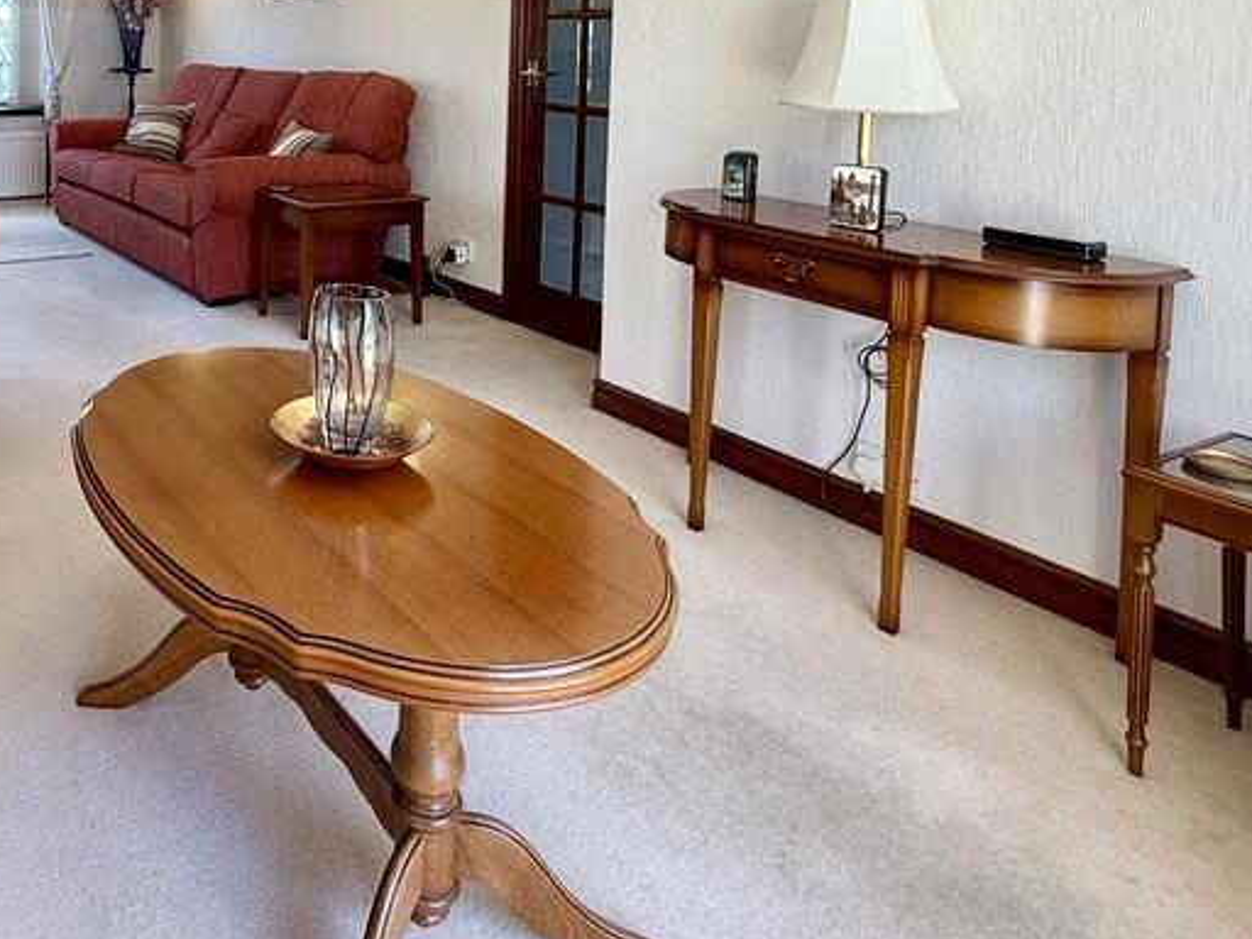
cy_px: 86
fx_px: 1013
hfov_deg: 59.1
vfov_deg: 45.0
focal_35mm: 28
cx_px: 274
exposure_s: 1/104
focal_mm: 2.22
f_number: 2.2
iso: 64
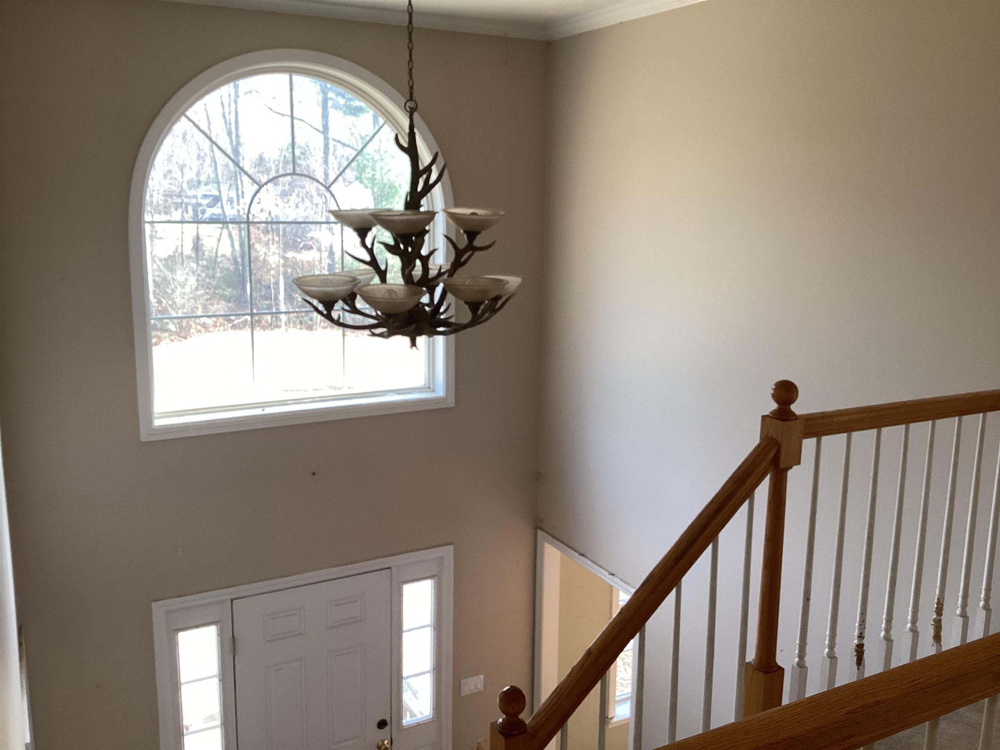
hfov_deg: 58.4
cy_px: 375
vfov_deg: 45.4
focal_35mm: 31
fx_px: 896
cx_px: 500
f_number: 2.4
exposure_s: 1/120
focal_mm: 3.3
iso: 80
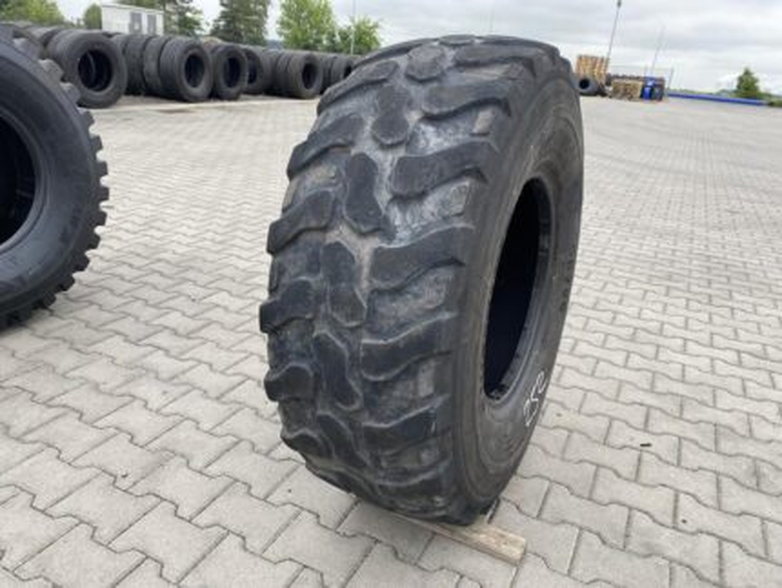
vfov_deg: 53.1
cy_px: 294
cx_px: 391
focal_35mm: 26
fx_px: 588
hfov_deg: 67.3
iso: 32
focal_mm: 4.25
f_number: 1.8
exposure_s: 1/137
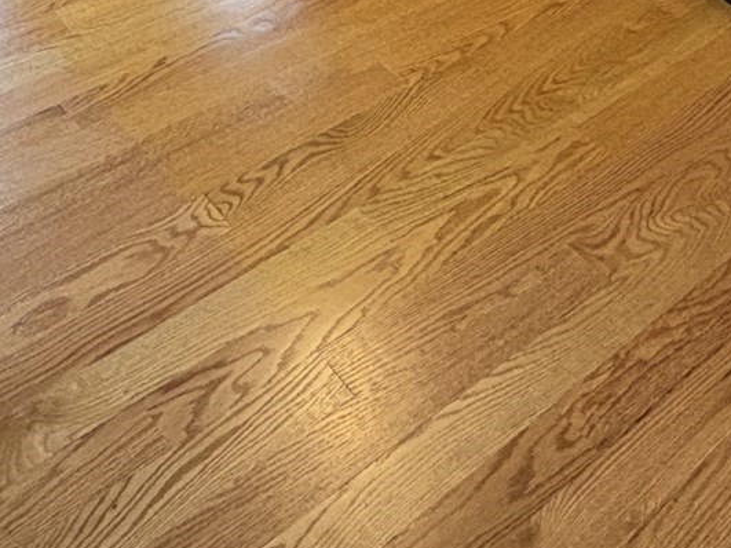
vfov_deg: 21.4
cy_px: -335
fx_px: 1140
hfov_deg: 35.1
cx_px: 220
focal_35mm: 54
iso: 320
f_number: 2.2
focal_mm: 2.22
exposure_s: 1/120
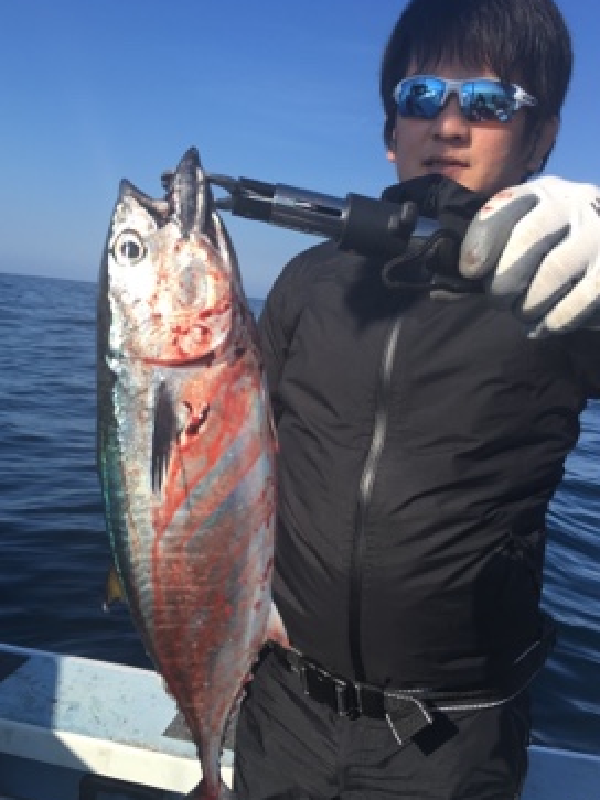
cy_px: 423
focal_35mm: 32
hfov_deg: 44.1
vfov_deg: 56.8
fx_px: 740
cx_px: 296
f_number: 2.2
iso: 25
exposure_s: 1/1183
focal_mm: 4.15
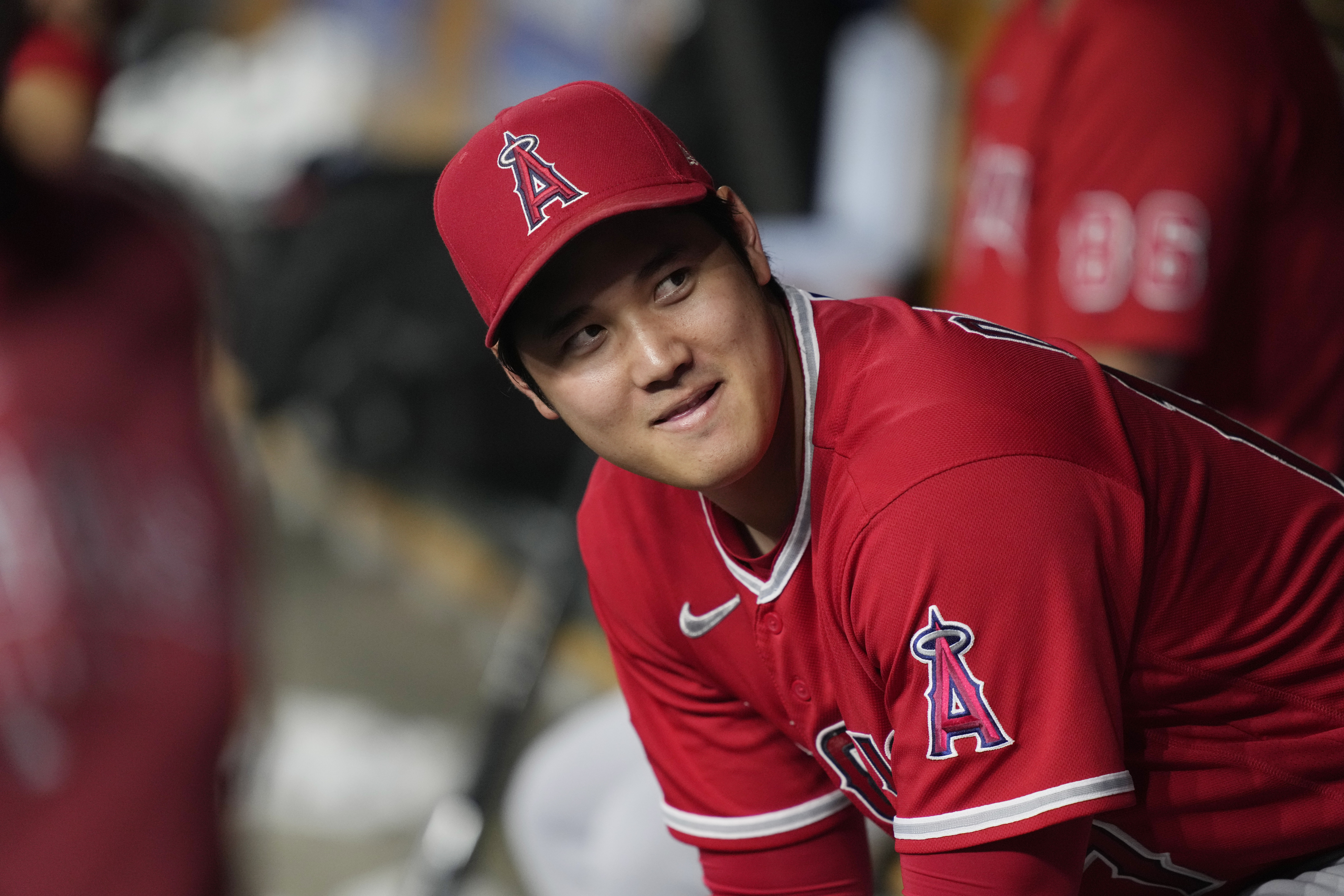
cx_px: 672
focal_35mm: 560
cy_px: 448
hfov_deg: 3.7
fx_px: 20905
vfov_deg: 2.5
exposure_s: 1/800
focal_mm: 560
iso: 3200
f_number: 4
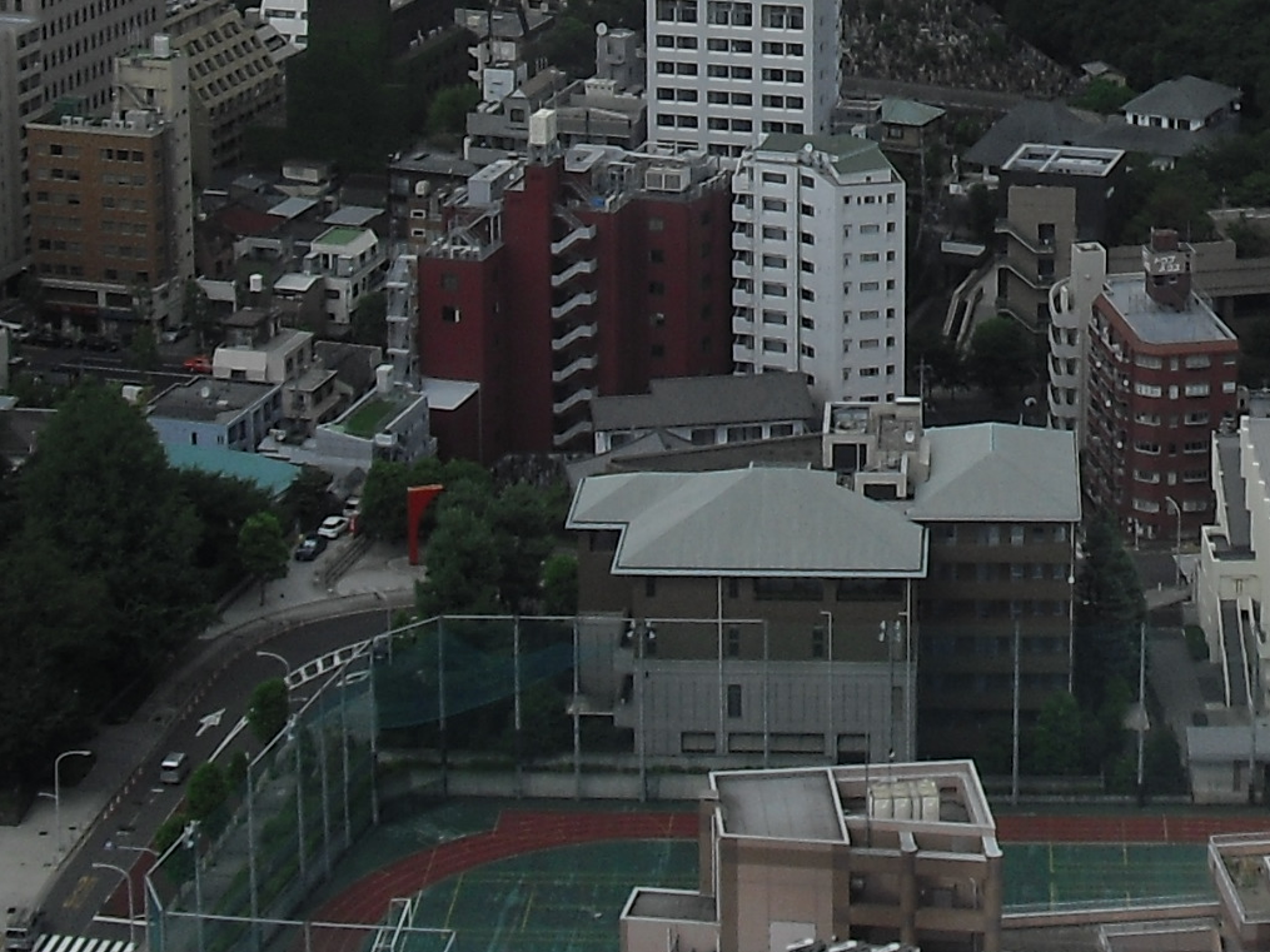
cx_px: 1059
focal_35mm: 109
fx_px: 3999
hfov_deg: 17.9
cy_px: -290
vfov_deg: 13.1
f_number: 7.8
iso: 64
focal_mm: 6.3
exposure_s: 1/125
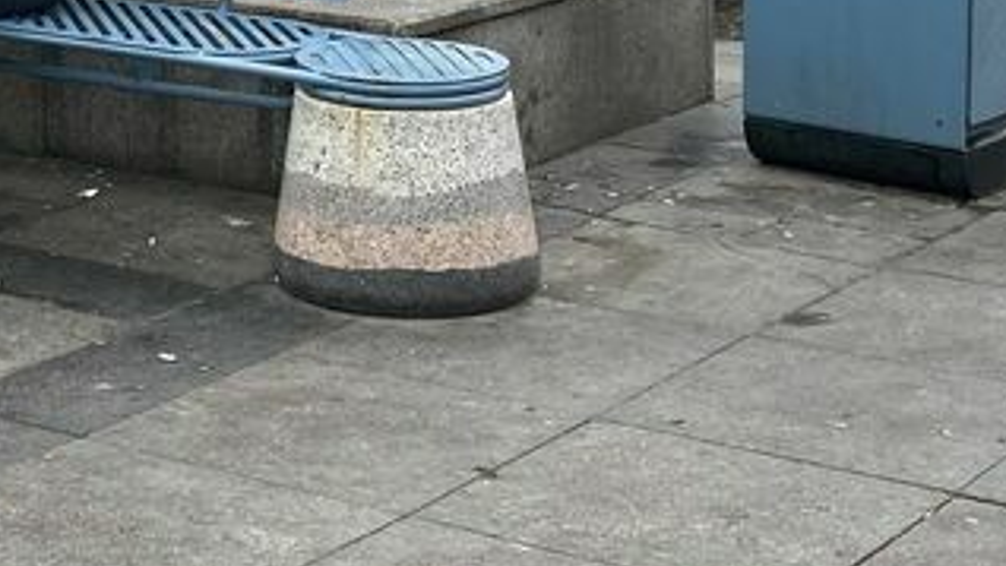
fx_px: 3041
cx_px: -35
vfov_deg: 10.1
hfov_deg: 18.2
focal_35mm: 114
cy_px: -398
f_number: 1.8
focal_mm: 4.25
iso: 32
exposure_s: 1/833
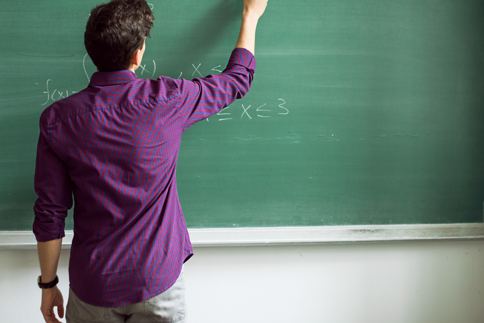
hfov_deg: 31.3
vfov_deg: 21.2
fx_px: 861
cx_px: 184
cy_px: 130
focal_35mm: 64
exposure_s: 1/200
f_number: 2.2
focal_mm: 50
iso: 500
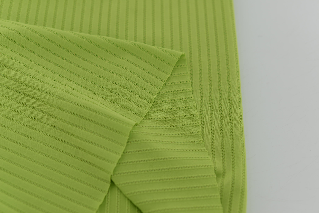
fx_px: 443
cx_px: 160
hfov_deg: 39.6
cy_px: 106
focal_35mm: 50
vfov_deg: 27.0
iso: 100
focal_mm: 50
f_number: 3.5
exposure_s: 1/250
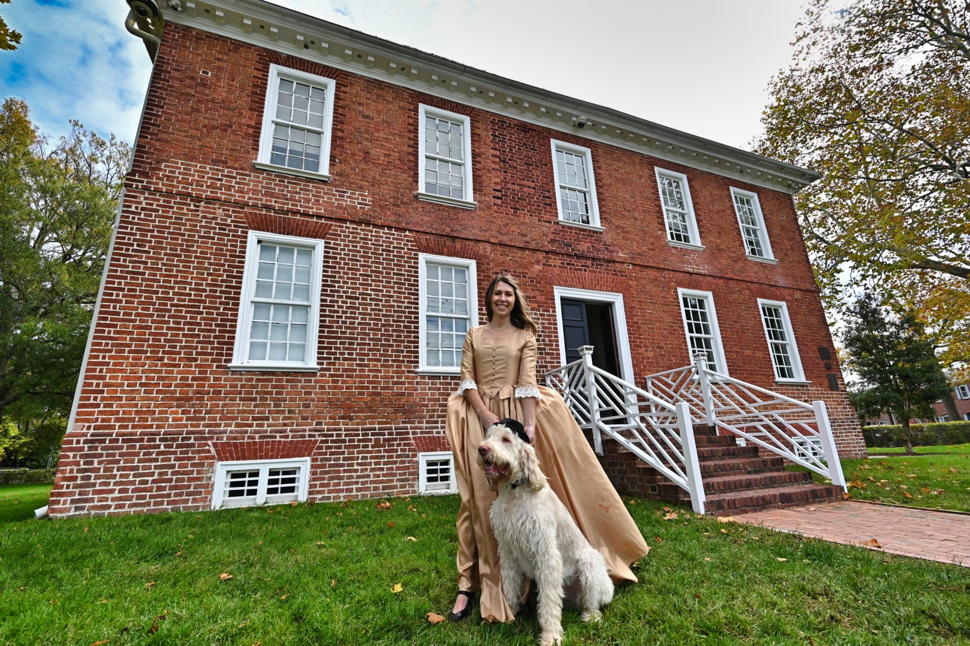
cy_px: 323
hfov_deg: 96.8
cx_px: 485
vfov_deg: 73.7
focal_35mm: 16
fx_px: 431
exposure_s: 1/2000
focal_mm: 16
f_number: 5.6
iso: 500
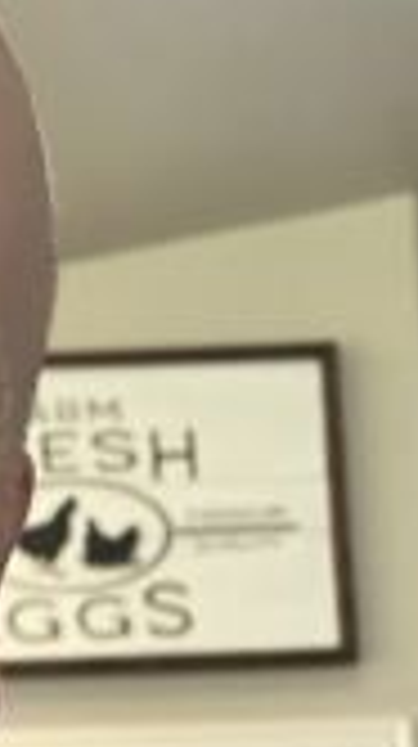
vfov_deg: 9.6
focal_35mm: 223
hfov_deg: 5.3
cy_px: 729
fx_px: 4408
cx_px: -391
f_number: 2.8
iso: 250
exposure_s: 1/60
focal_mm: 9
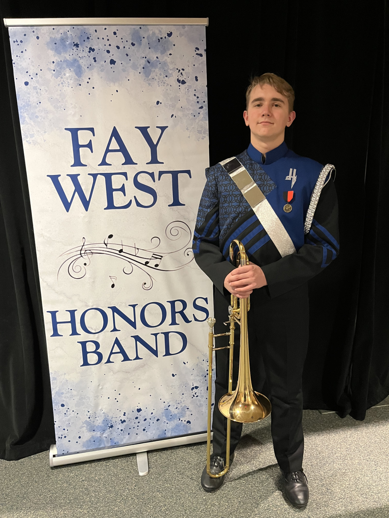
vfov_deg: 67.3
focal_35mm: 26
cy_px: 259
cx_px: 194
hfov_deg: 53.1
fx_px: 390
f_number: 1.6
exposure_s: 1/40
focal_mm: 5.1
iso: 640
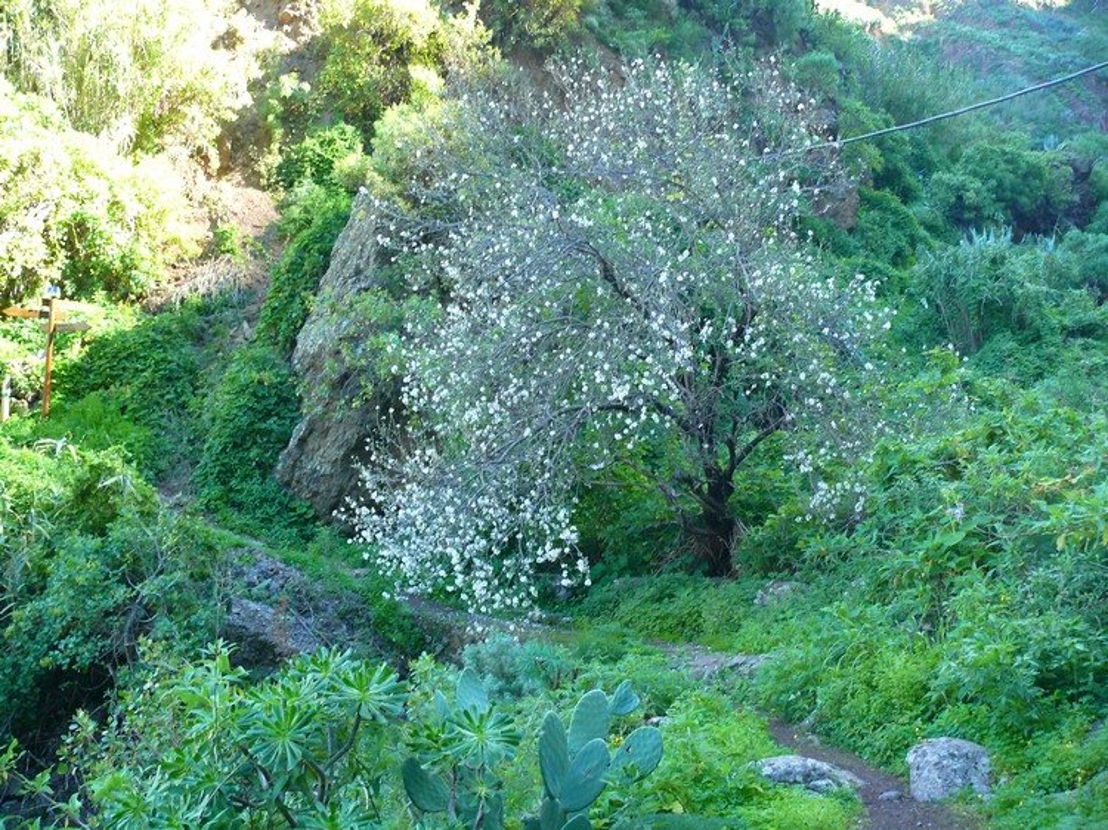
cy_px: 415
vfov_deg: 40.7
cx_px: 554
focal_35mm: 35
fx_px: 1120
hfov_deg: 52.6
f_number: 2.8
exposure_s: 1/30
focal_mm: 7.4
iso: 200
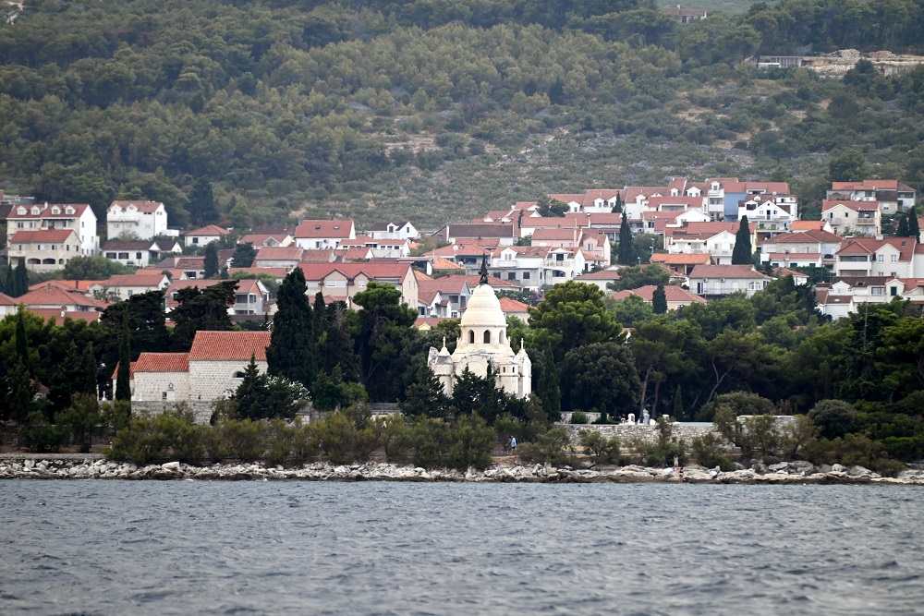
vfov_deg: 4.9
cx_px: 462
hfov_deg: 7.4
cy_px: 308
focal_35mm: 280
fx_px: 7187
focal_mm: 280
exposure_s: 1/320
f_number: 5.6
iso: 160
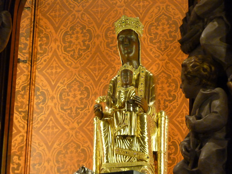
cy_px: 87
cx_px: 116
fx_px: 1454
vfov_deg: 6.8
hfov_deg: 9.1
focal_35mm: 217
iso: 800
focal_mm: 38.5
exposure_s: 1/50
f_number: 3.7
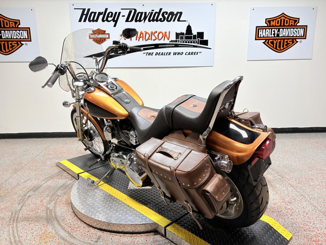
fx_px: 245
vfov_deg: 53.1
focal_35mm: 26
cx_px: 163
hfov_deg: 67.3
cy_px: 122
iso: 40
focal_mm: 5.96
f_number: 1.6
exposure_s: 1/120
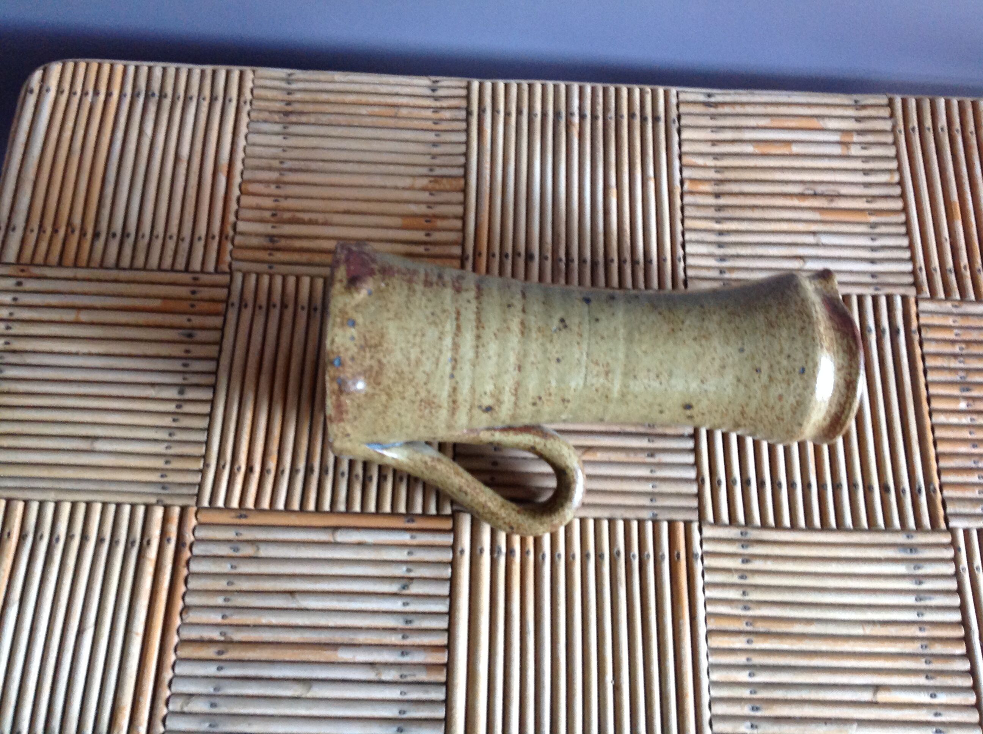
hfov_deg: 52.7
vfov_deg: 40.6
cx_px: 492
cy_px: 367
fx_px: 992
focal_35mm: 35
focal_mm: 4.28
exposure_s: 1/15
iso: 160
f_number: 2.4
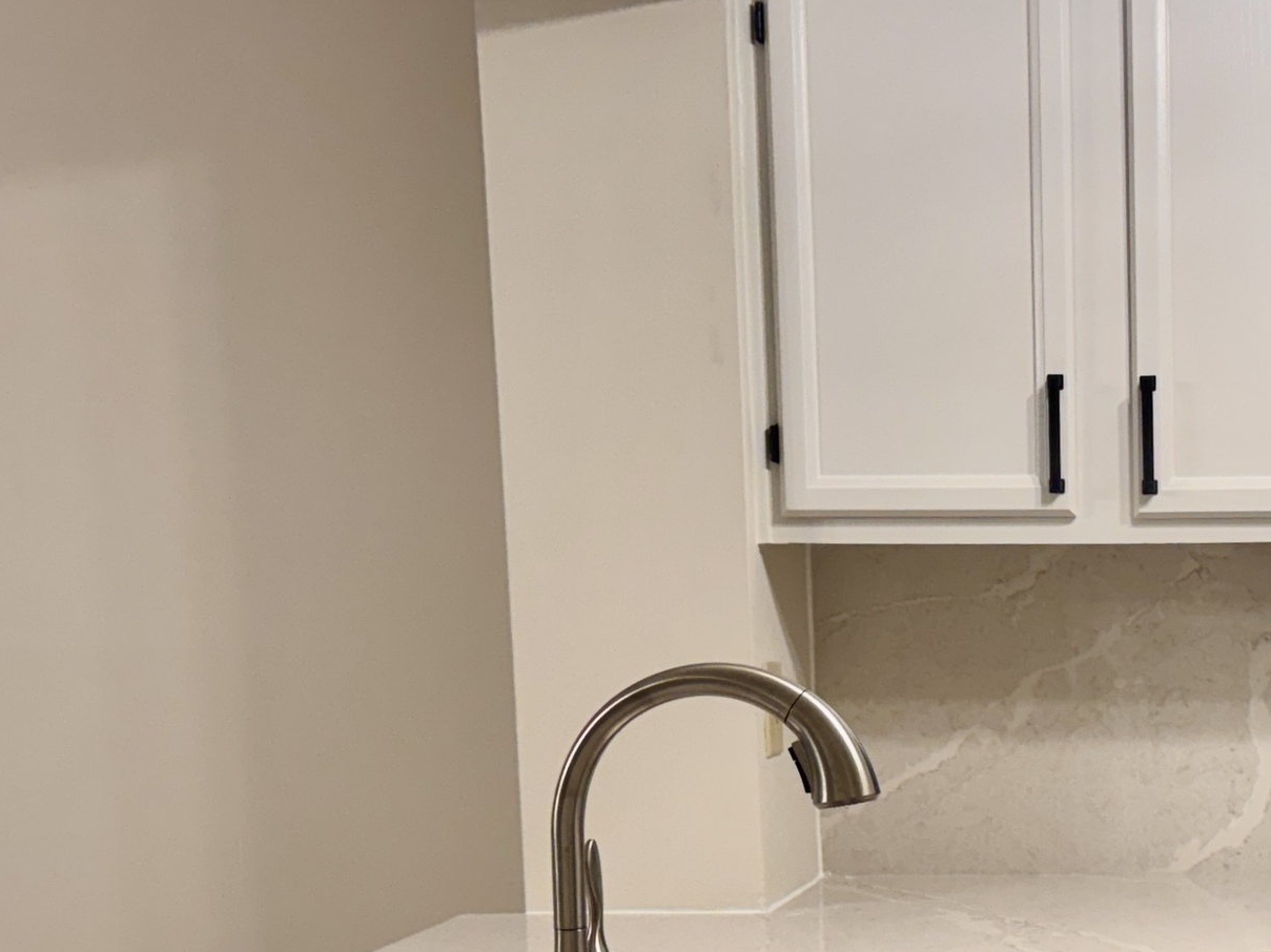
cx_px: 1200
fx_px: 2239
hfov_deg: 30.0
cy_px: 812
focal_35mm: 61
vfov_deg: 23.5
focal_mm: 6.76
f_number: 1.78
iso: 200
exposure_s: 1/120
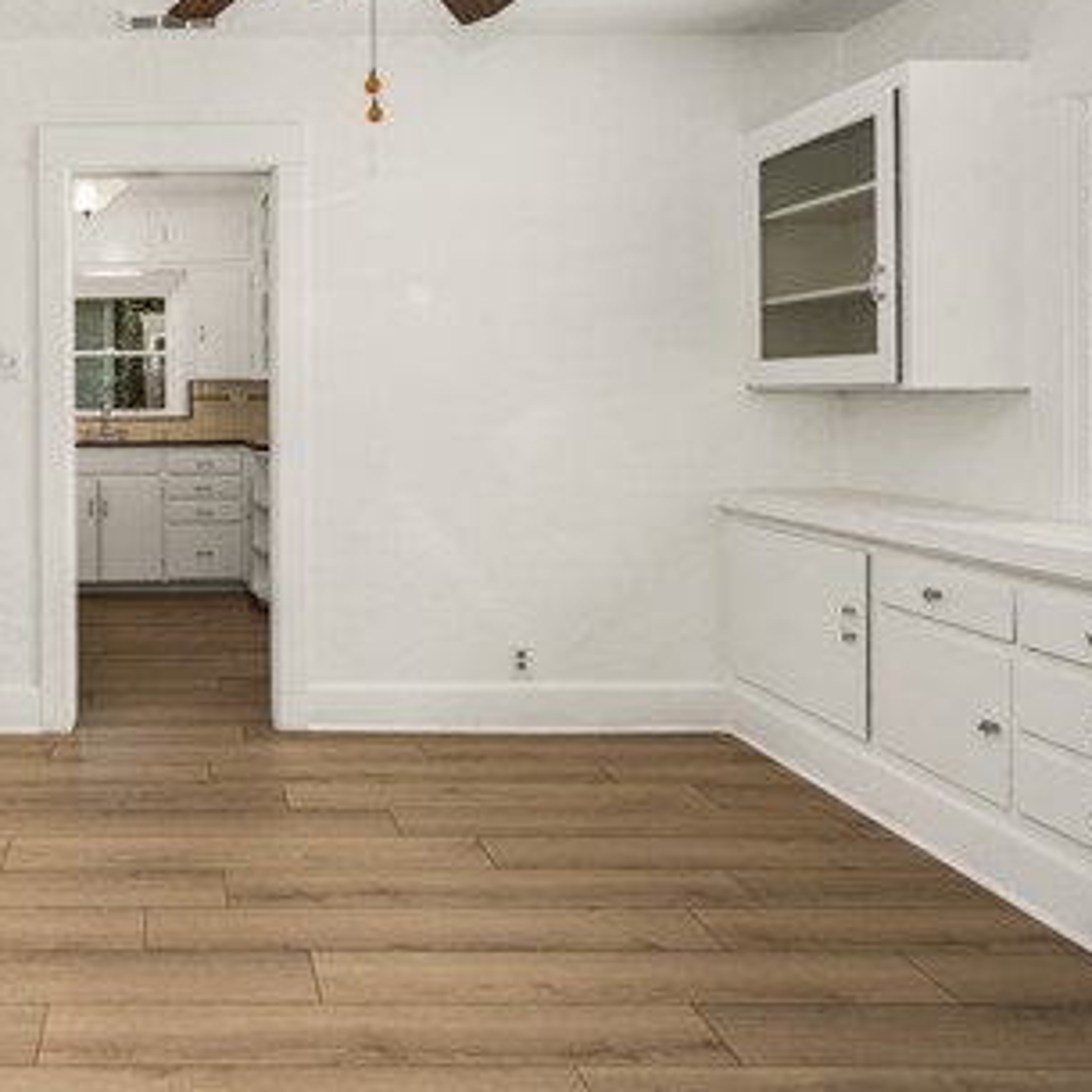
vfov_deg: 61.6
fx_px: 892
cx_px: 136
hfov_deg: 55.6
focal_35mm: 25
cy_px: 374
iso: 100
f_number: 5.6
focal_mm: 14
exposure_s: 1/15
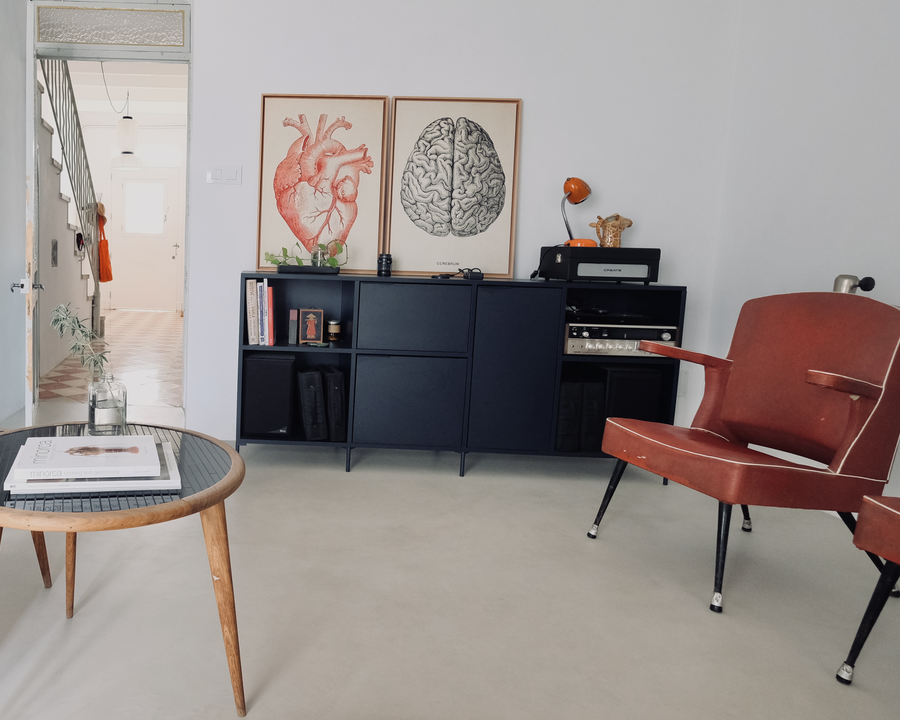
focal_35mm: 24
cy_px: 327
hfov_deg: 66.0
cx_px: 225
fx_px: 639
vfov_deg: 58.7
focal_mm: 10
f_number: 4
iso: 1600
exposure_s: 1/30
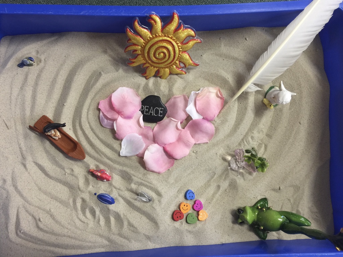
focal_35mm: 29
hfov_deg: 61.7
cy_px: 128
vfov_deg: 48.2
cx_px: 172
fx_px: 287
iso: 64
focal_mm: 4.15
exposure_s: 1/17
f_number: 2.2
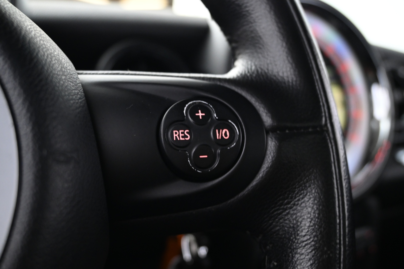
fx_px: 353
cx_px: 202
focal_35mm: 32
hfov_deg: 59.5
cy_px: 134
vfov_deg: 41.7
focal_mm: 21
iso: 1600
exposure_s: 1/8
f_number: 4
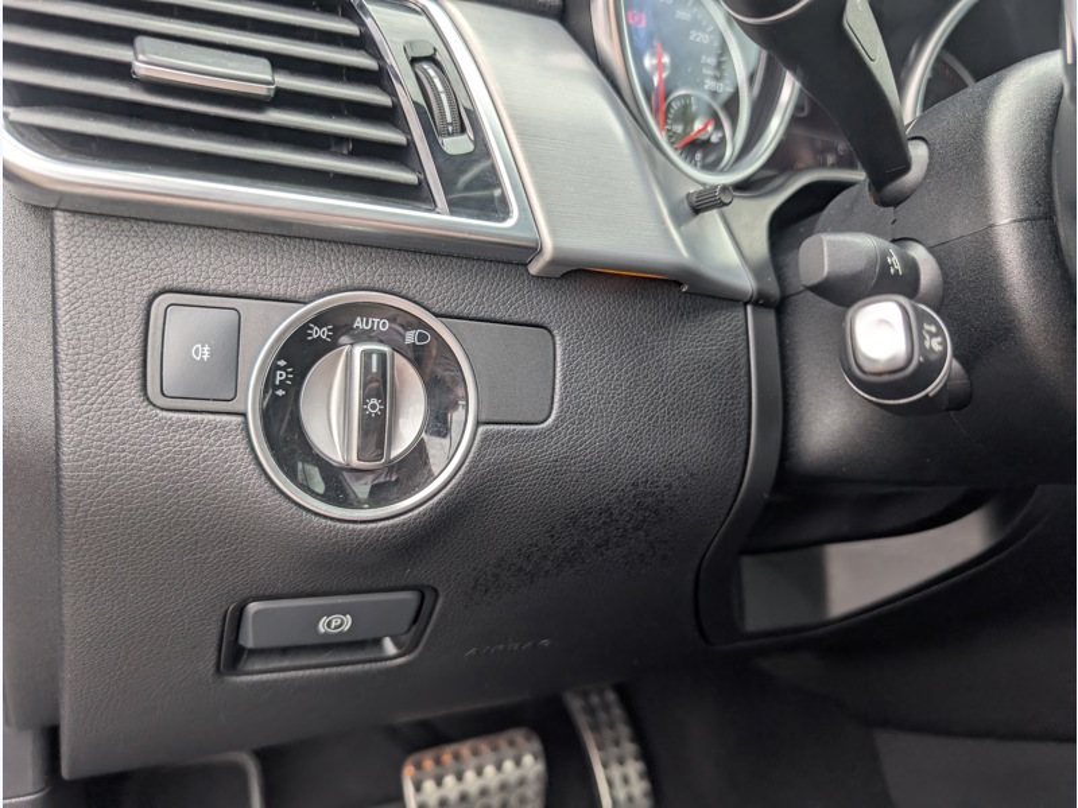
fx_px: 747
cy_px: 404
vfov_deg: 56.8
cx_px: 539
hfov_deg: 71.6
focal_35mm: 24
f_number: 1.68
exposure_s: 1/149
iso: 22
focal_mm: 6.9
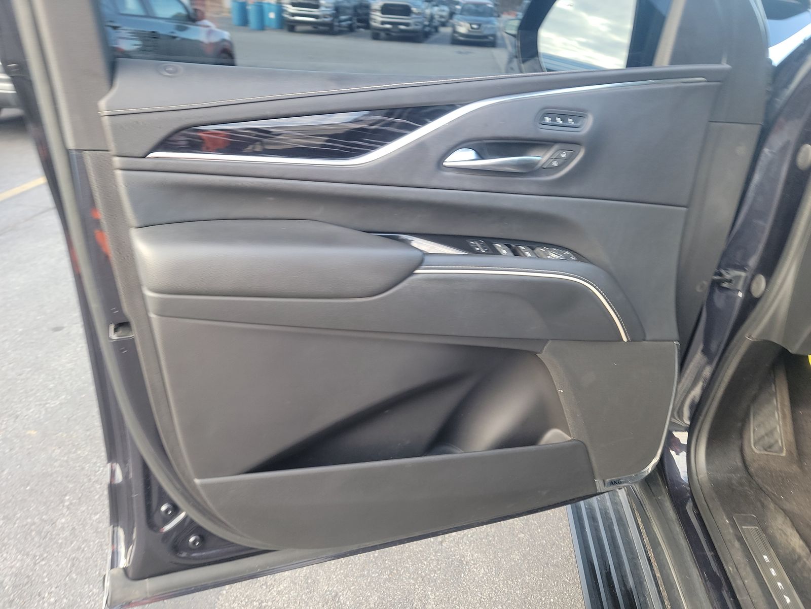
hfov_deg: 71.6
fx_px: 562
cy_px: 304
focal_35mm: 24
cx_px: 406
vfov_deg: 56.8
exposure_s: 1/59
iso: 152
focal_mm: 6.7
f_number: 1.8
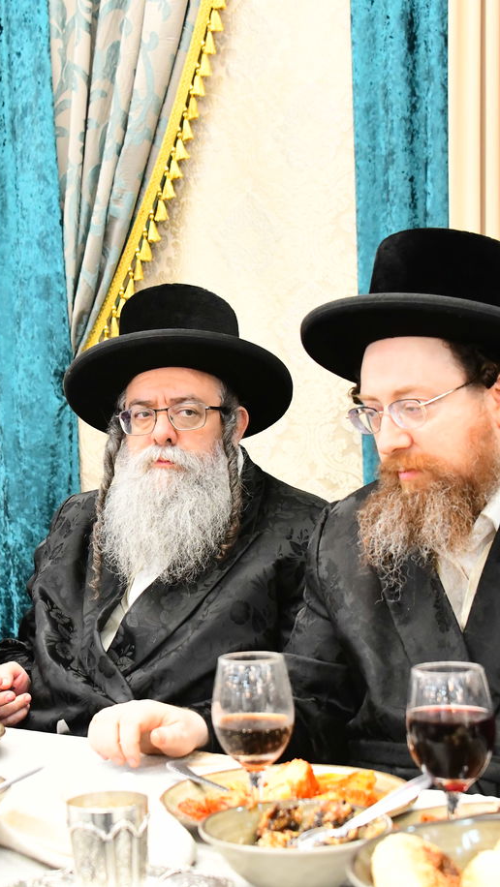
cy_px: 436
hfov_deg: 18.8
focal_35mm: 64
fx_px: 1507
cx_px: 155
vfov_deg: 32.8
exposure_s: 1/250
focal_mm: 40
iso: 6400
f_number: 5.6
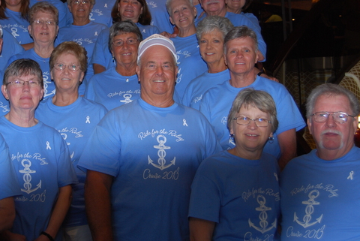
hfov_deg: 27.9
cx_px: 122
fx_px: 721
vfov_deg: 18.9
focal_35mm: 72
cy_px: 74
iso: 220
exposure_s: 1/60
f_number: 4.5
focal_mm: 32
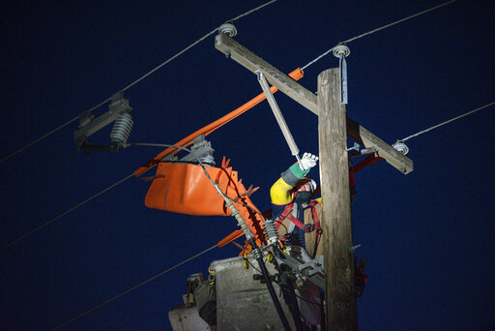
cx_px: 248
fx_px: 2132
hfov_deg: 13.2
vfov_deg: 8.9
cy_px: 166
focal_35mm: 155
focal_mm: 155
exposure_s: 1/400
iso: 5000
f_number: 3.2
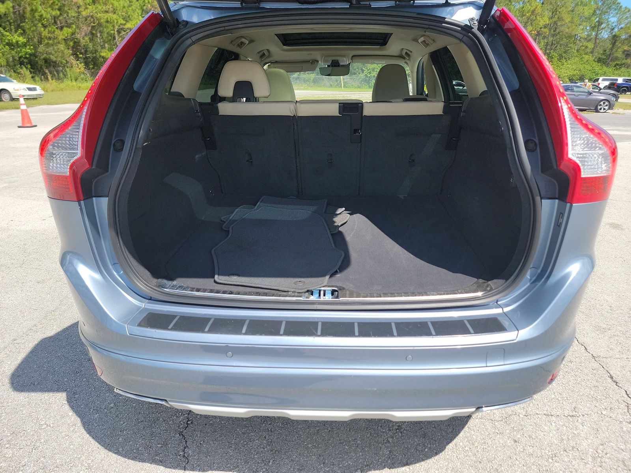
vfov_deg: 56.8
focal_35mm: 24
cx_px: 316
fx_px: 437
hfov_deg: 71.6
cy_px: 236
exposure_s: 1/502
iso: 50
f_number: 1.8
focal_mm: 6.7
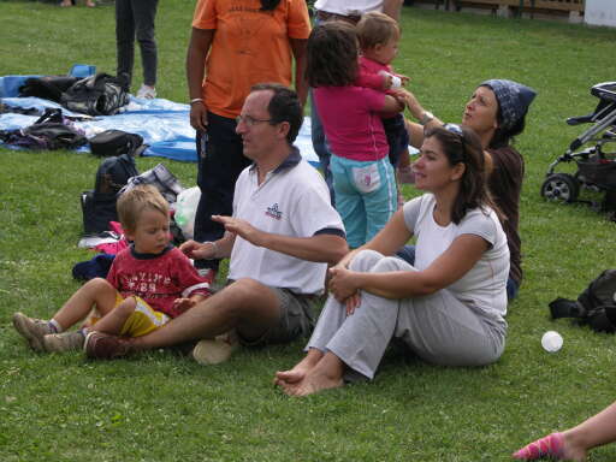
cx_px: 308
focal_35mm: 103
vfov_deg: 14.4
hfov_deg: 19.1
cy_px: 231
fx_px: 1833
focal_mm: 26.6
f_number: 4
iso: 50
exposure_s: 1/200
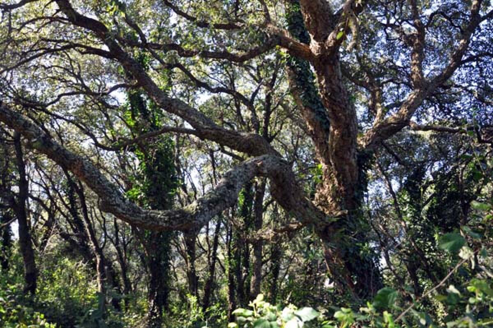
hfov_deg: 67.4
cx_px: 246
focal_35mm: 27
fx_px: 369
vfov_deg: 47.9
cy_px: 164
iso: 400
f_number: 5.6
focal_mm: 18
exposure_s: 1/125
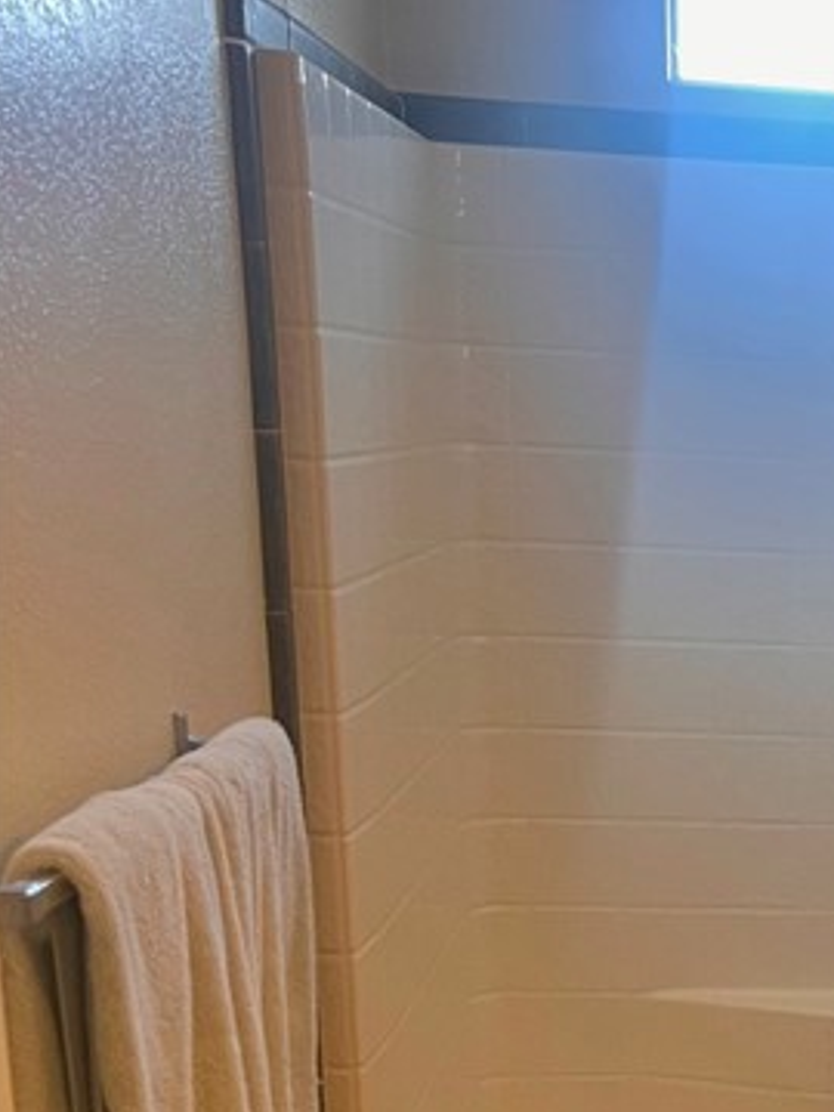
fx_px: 2377
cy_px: 1131
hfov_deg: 18.1
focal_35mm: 74
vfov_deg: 25.0
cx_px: 1177
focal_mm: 5.7
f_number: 1.5
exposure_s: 1/60
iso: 100
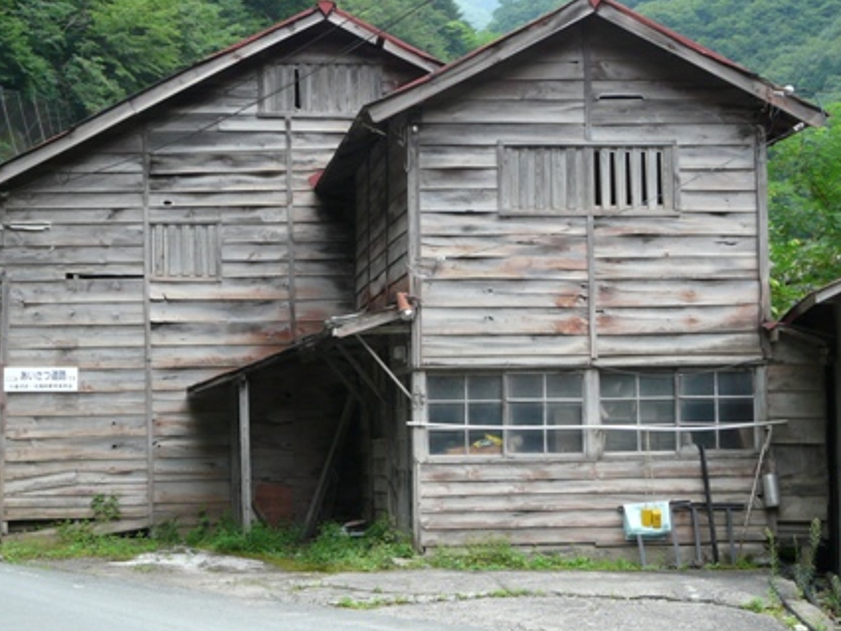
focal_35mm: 88
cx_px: 388
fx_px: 2139
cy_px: 285
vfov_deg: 16.8
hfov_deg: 22.2
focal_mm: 10
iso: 160
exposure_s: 1/200
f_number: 4
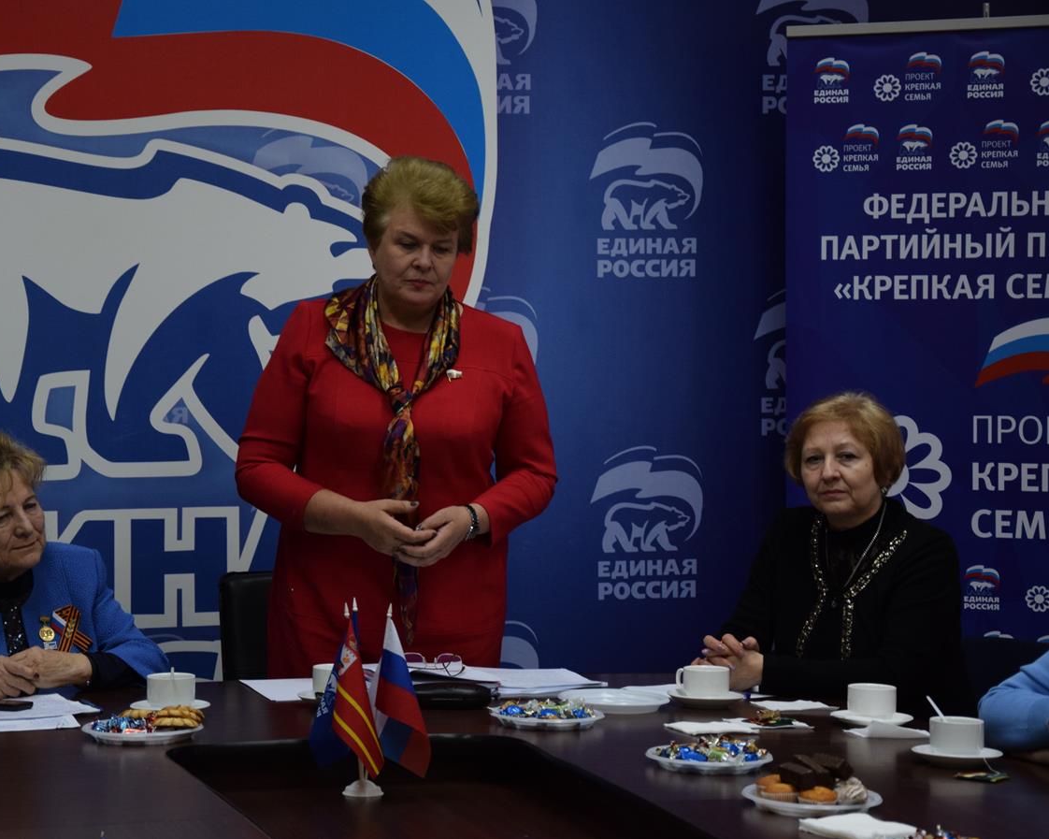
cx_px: 424
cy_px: 420
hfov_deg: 18.3
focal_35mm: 105
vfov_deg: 14.7
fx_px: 3259
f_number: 5.3
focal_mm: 62
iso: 800
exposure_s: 1/60
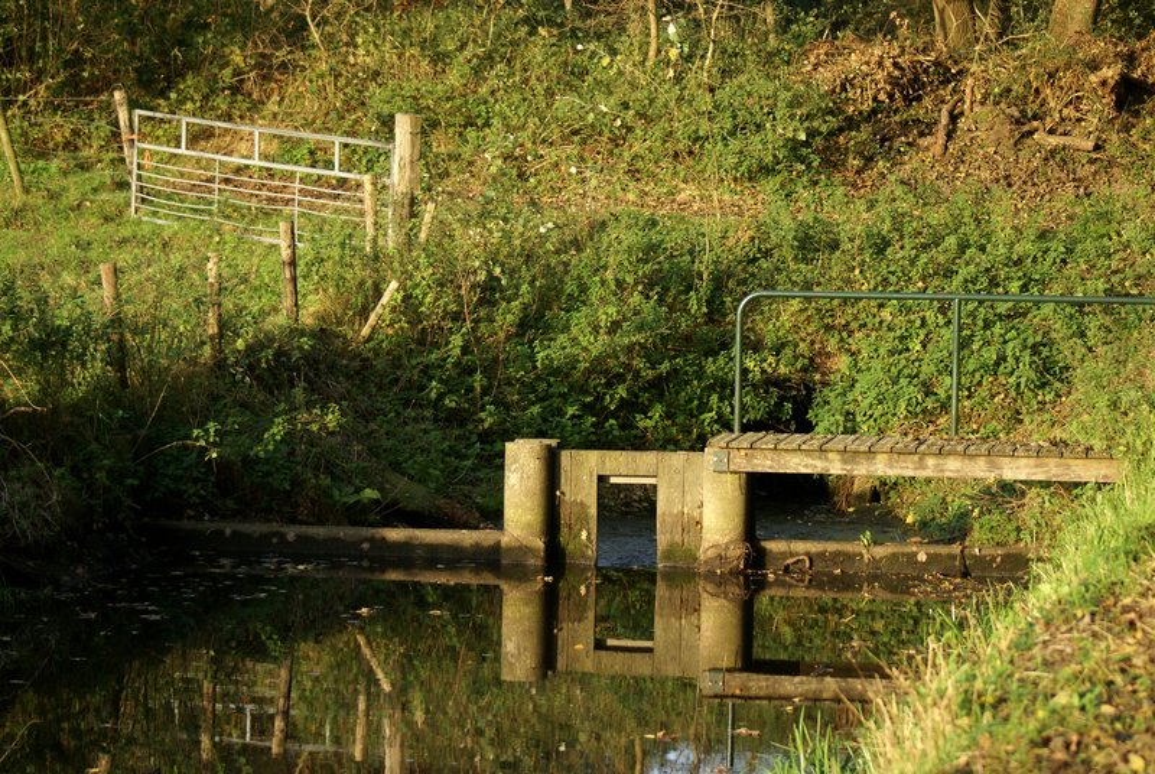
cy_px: 387
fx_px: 3615
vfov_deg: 12.2
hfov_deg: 18.2
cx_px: 578
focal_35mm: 112
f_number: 4.5
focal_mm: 75
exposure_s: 1/250
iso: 200
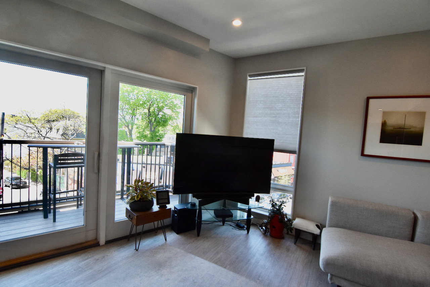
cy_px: 144
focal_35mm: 16
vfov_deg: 72.1
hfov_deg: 95.0
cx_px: 215
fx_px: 197
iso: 800
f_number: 7.1
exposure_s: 1/200
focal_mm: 11
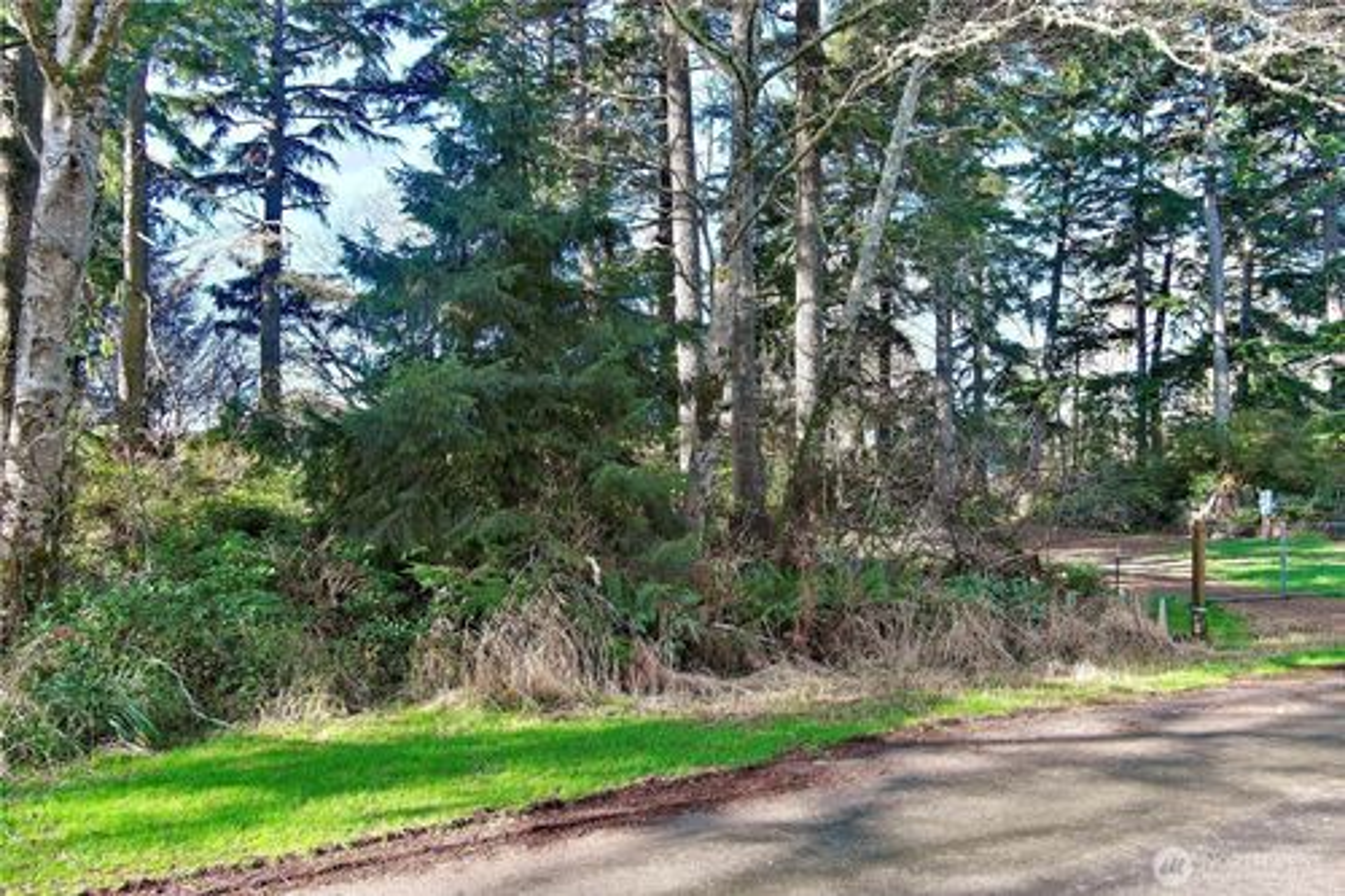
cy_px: 448
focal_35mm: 29
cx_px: 672
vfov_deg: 44.9
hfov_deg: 63.7
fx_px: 1083
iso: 100
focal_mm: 10.57
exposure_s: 1/144
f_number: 2.8
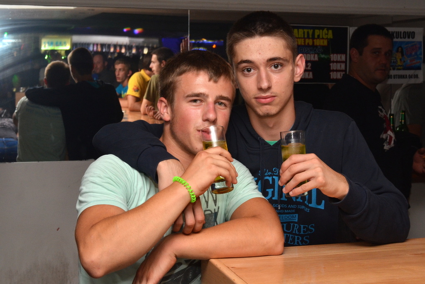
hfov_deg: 31.9
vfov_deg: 21.6
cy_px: 142
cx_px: 212
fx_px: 744
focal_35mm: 63
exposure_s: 1/6
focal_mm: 42
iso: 800
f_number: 11
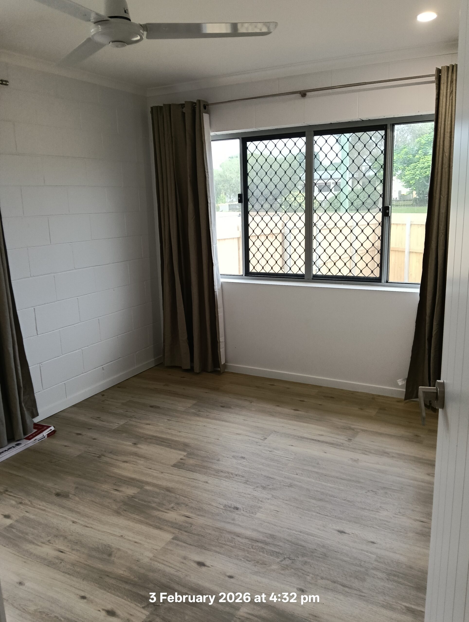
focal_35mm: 27
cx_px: 234
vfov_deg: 65.2
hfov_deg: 51.5
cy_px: 311
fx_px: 486
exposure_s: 1/33.3
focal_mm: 3.98
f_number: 1.8
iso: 125
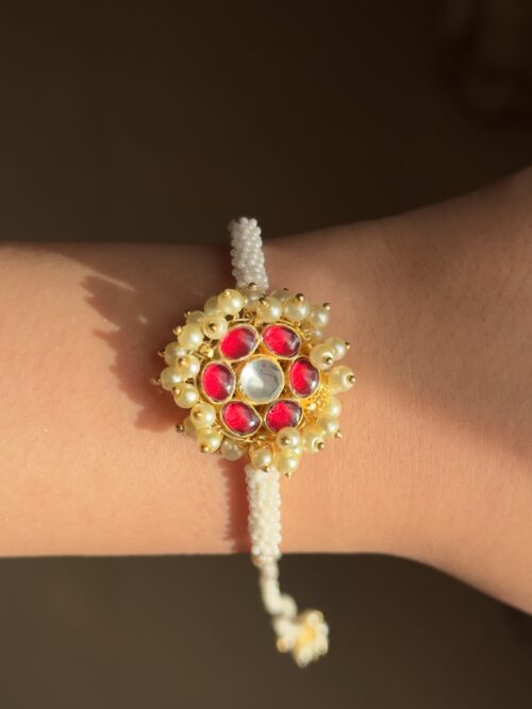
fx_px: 984
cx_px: 266
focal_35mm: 48
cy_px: 354
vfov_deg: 39.7
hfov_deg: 30.3
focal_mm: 6.86
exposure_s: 1/184
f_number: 1.78
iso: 50
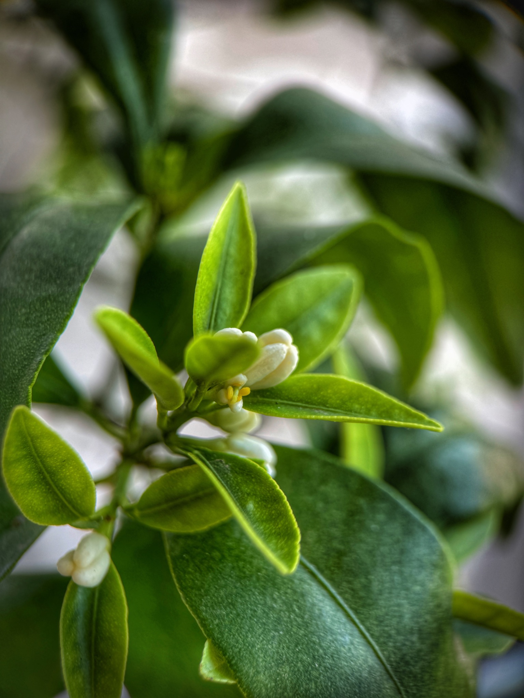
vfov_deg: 71.6
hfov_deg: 56.8
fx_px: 484
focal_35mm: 24
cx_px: 262
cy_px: 349
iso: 80
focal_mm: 6.76
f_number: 1.78
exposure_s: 1/287
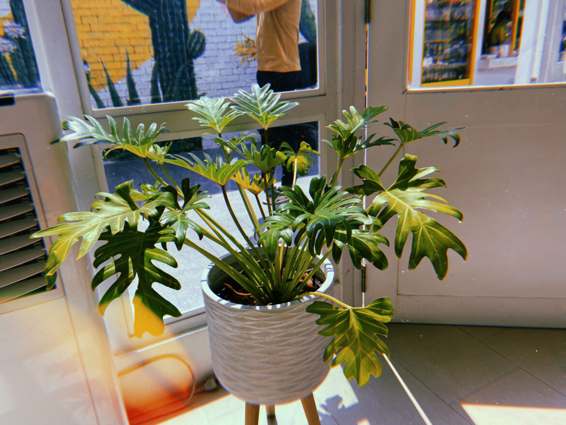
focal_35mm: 26
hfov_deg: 67.3
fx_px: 425
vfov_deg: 53.1
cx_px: 283
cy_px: 212
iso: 32
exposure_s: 1/1182
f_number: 1.8
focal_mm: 4.25
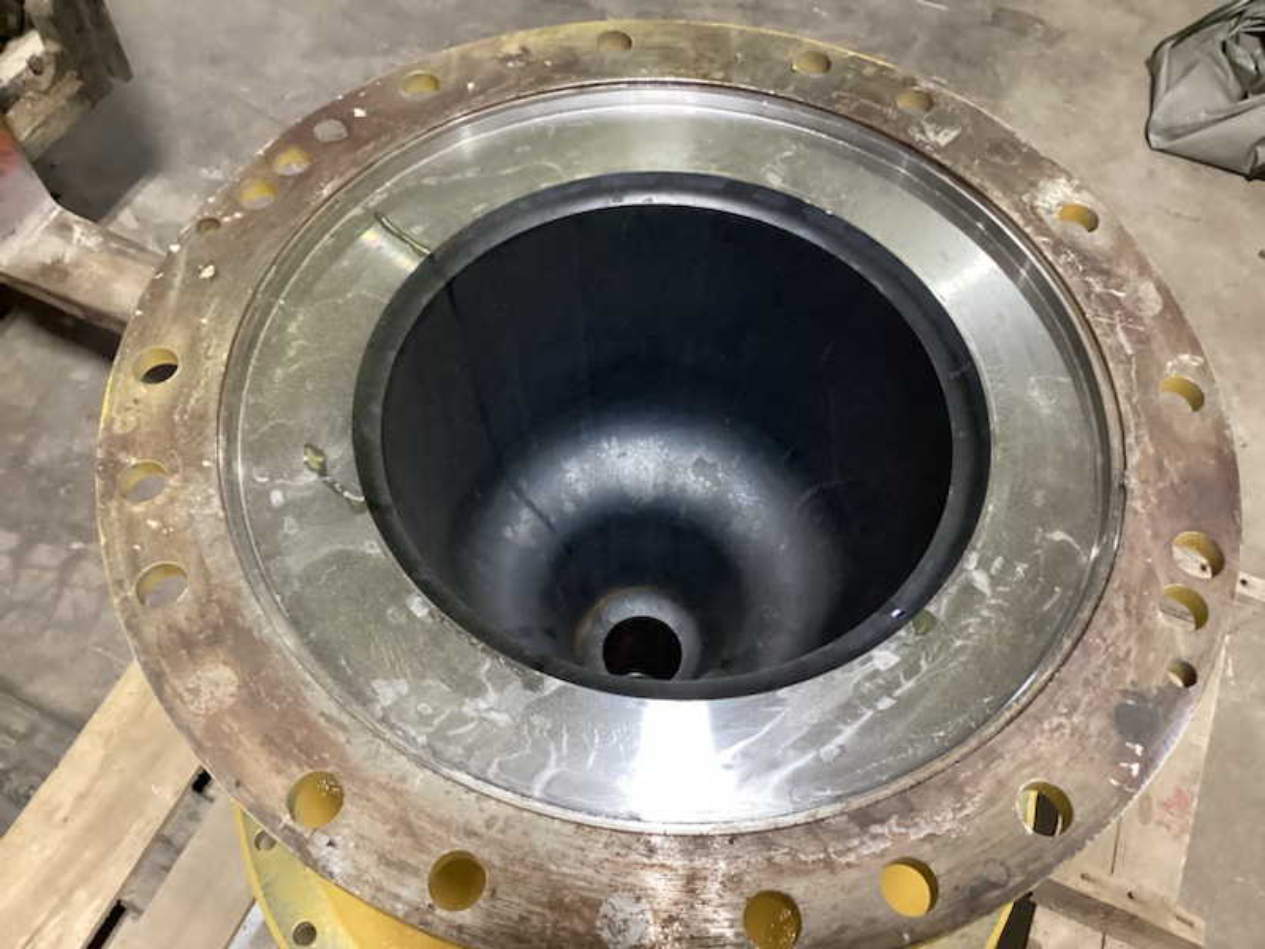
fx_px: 1133
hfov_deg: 58.4
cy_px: 474
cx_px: 632
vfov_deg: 45.4
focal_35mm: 31
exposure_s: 1/60
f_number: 2.4
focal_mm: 3.3
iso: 400
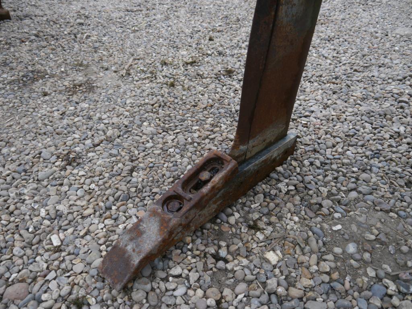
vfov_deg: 49.7
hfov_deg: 63.4
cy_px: 154
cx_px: 206
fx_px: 333
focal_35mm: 28
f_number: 4
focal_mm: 14
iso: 160
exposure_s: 1/125
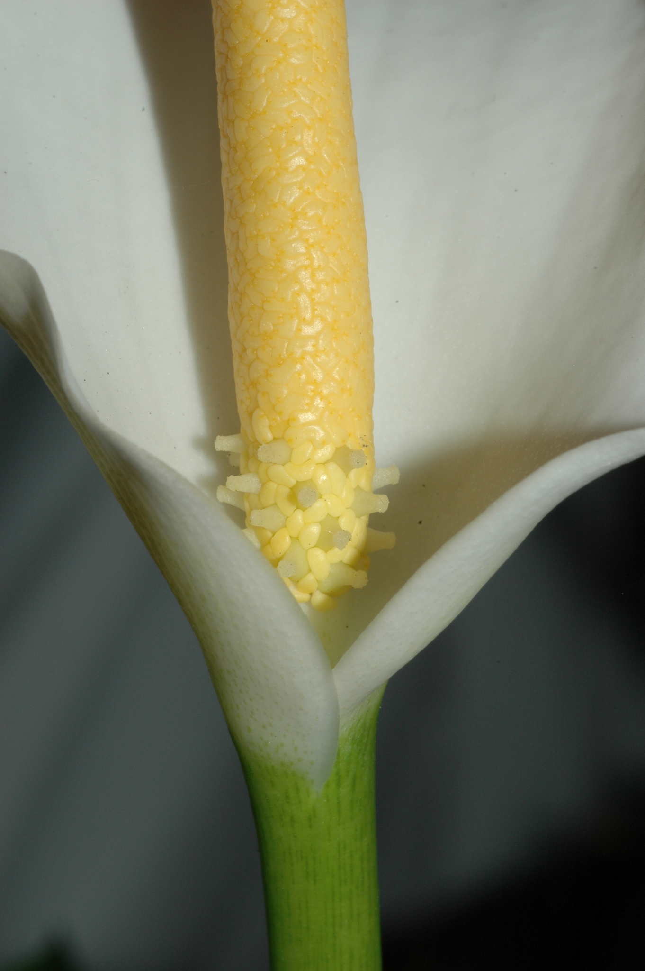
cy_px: 486
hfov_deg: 15.2
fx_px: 2423
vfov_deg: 22.6
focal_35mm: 90
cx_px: 322
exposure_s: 1/200
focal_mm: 60
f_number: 32
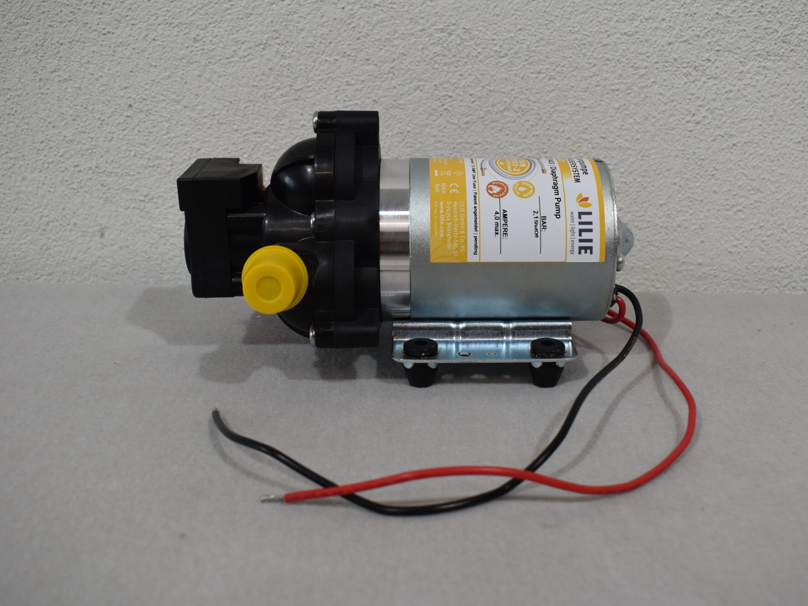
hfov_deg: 47.8
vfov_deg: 36.8
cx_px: 453
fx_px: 910
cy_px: 303
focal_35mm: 39
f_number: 5.6
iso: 360
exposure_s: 1/125
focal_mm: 24
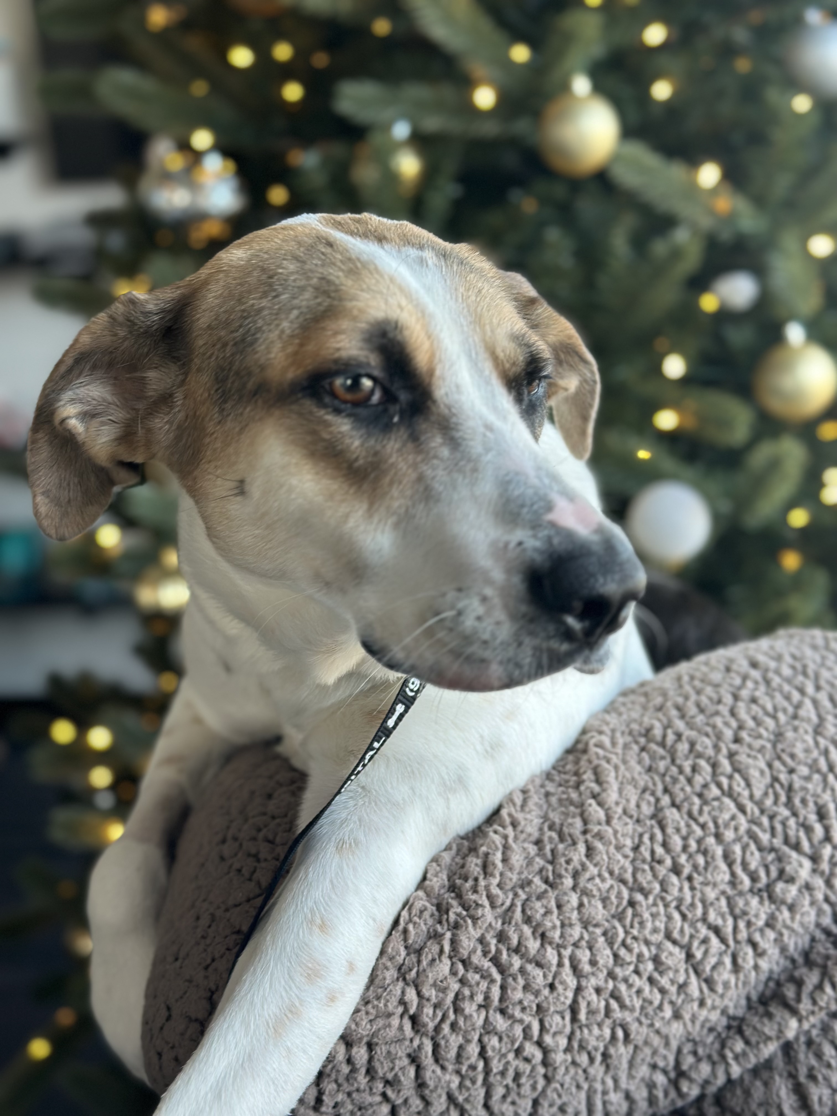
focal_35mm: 48
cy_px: 558
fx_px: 1547
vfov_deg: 39.7
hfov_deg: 30.3
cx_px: 418
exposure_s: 1/104
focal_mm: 6.86
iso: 80
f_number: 1.78
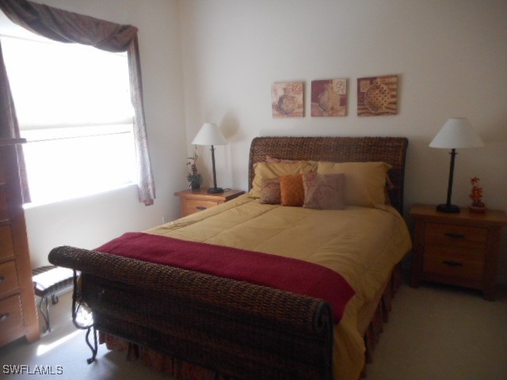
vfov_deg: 54.9
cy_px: 190
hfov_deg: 69.4
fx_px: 366
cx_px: 254
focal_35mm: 25
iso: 360
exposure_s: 1/30
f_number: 3.7
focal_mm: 4.5
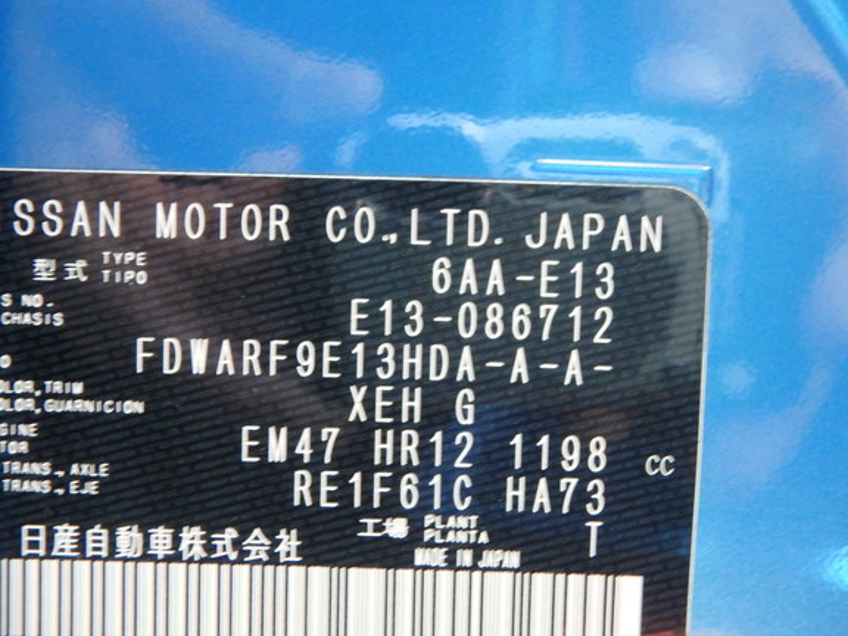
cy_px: 318
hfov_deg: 38.9
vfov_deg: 29.7
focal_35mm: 49
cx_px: 424
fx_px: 1200
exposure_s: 1/20
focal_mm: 8.7
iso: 800
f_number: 5.2
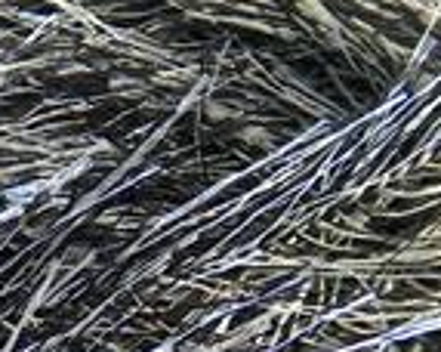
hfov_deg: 9.6
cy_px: 388
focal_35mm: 197
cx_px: -154
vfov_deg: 7.8
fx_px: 2568
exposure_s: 1/12.2
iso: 200
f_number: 2.9
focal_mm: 14.73
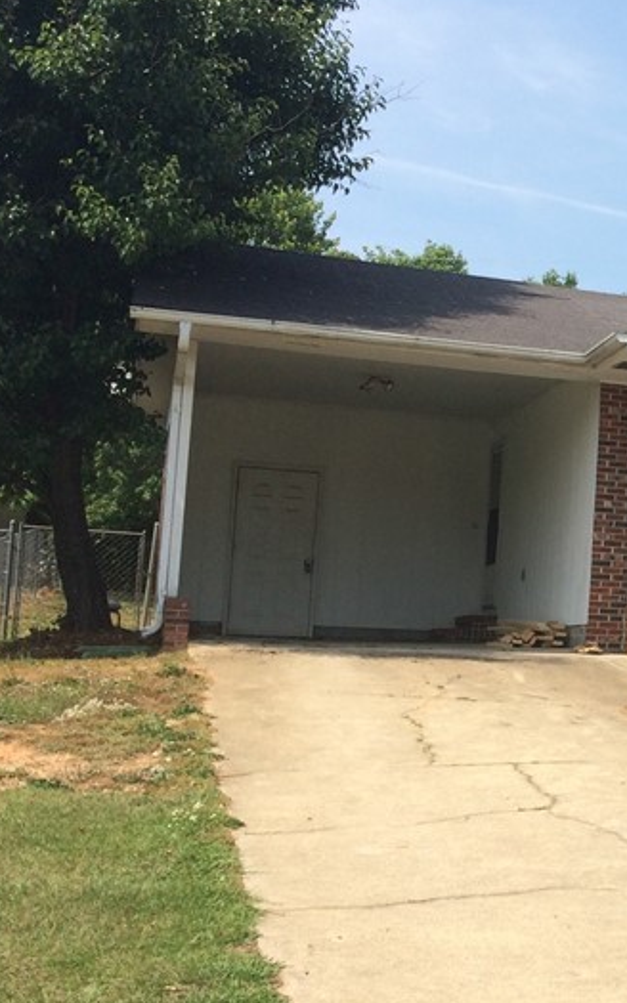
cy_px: 529
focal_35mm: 60
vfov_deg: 34.0
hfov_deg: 19.1
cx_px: 921
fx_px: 1641
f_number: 2.2
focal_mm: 4.15
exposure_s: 1/2053
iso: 32
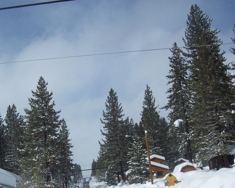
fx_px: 369
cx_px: 66
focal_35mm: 53
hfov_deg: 34.8
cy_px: 119
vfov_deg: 28.5
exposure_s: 1/1332
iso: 80
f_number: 4.8
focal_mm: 6
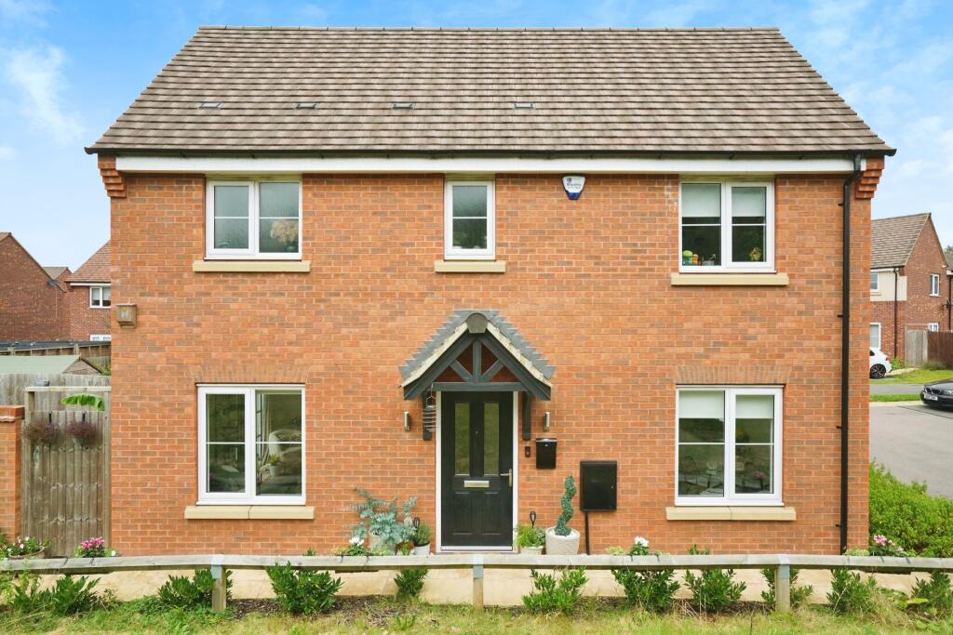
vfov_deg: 57.2
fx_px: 582
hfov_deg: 78.6
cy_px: 318
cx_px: 476
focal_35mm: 22
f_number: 8
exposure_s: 1/1250
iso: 2000
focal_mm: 22
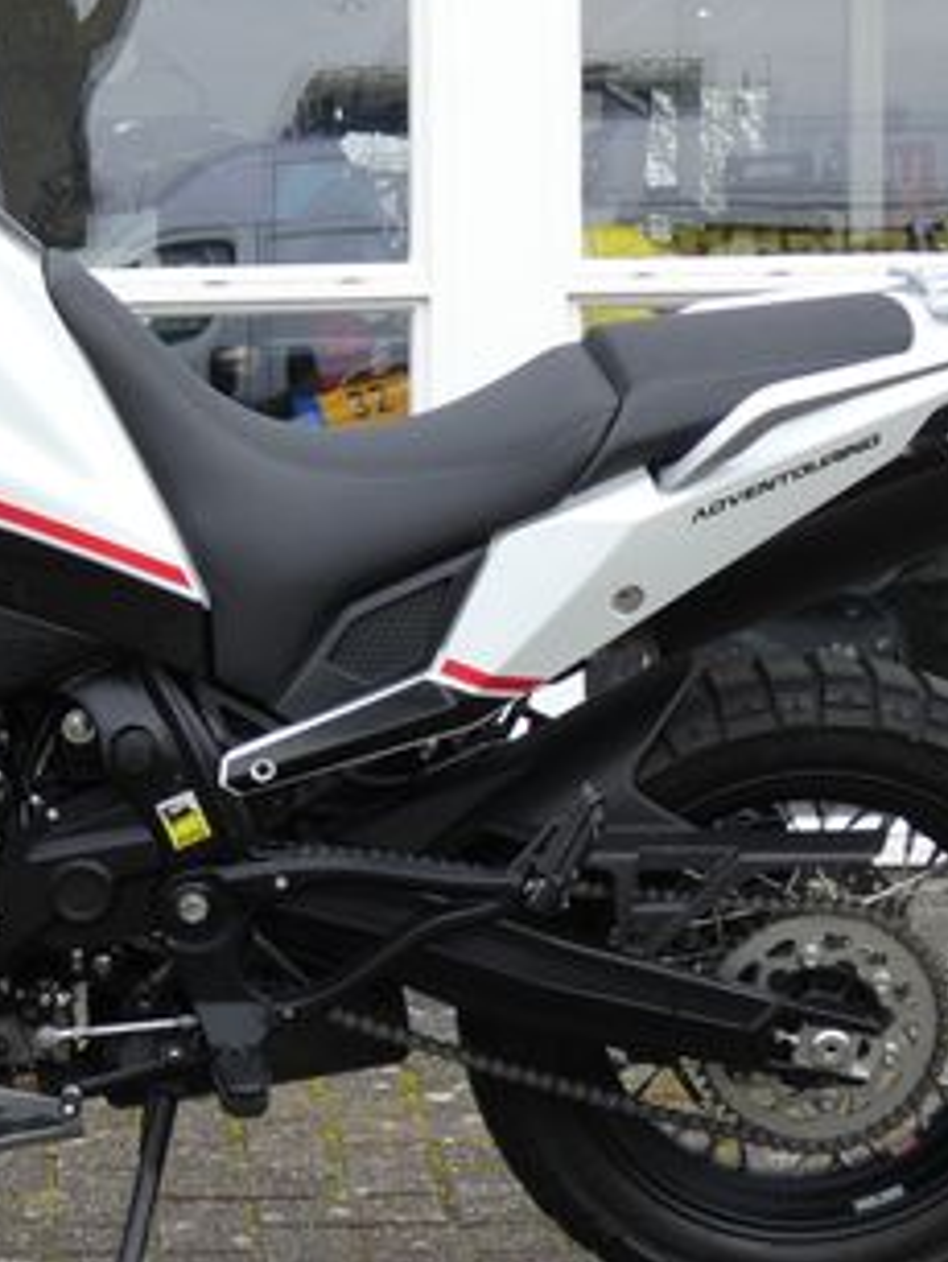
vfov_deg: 17.1
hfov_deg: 12.8
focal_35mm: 115
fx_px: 4193
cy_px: 676
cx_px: 45
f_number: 4
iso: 80
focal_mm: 9.9
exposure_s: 1/80
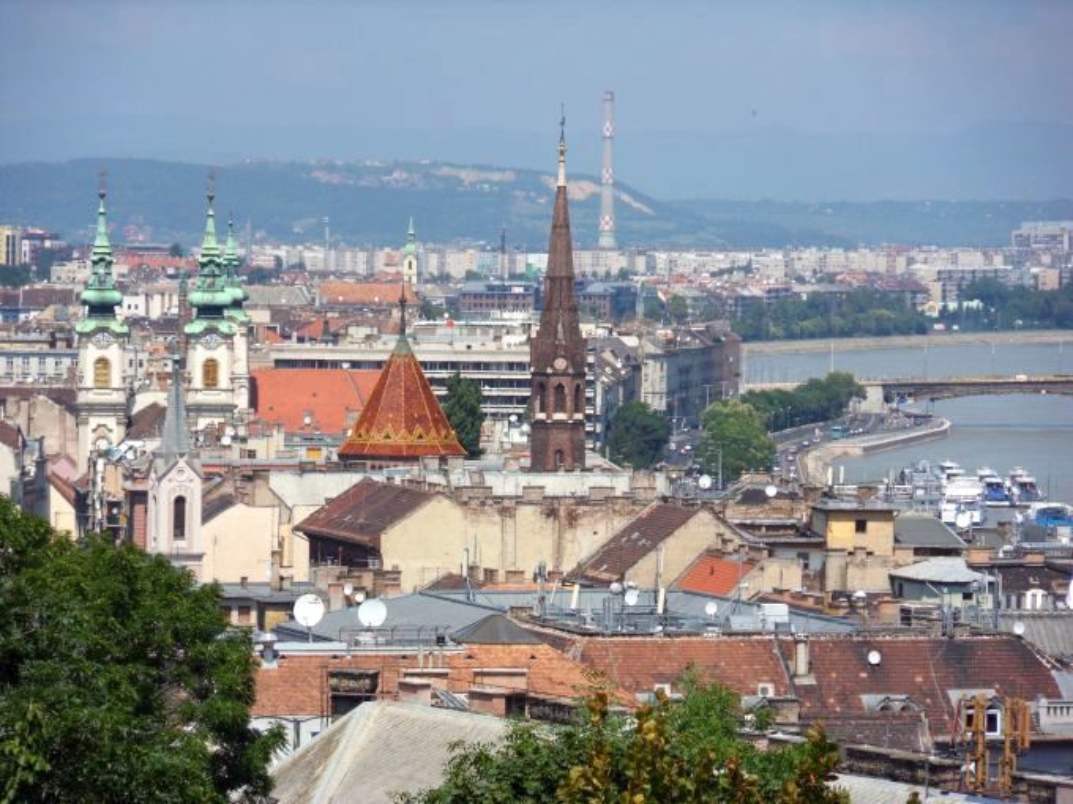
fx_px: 7439
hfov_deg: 8.2
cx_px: 536
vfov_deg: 6.2
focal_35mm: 240
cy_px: 402
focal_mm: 42
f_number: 5.8
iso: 80
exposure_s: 1/750
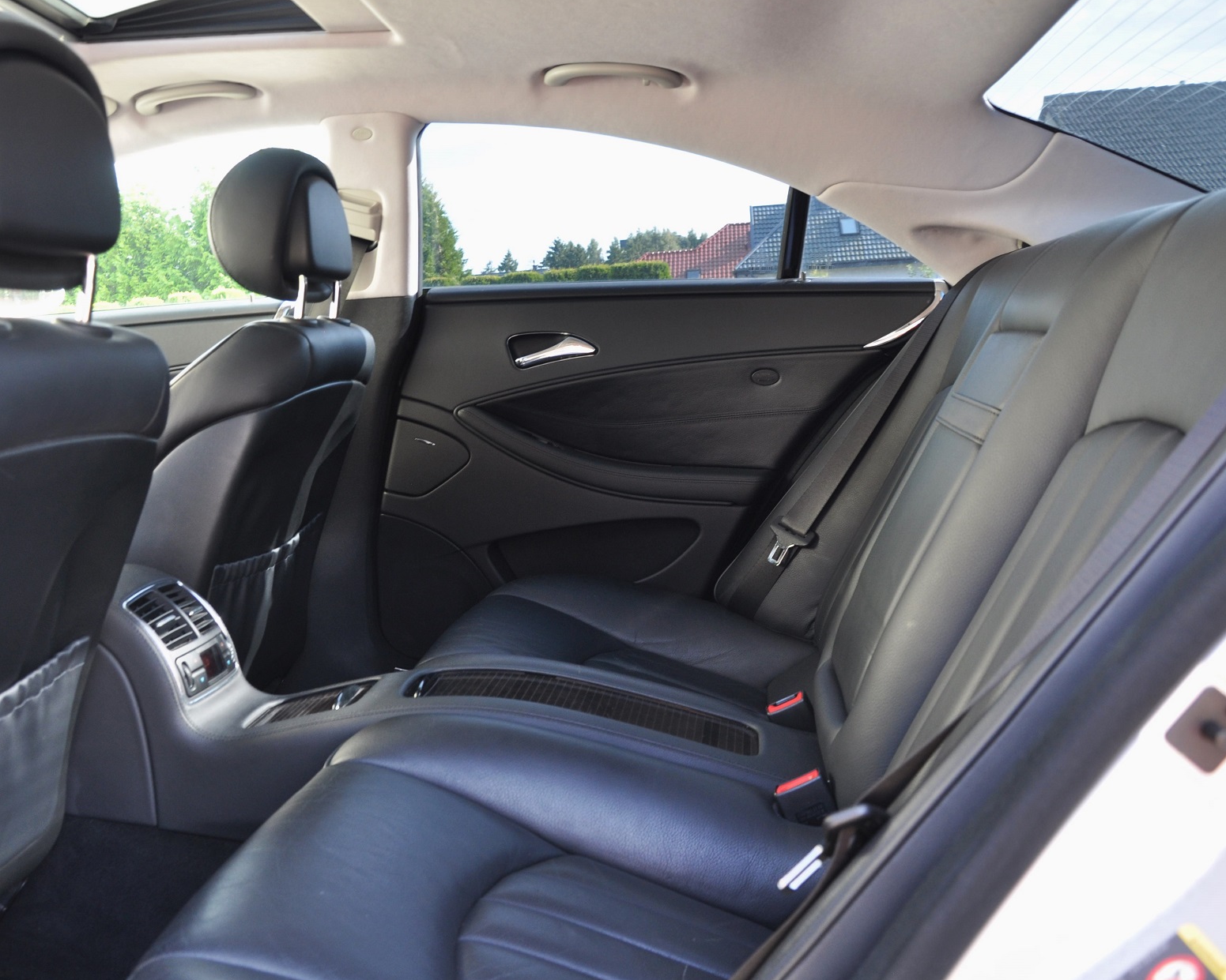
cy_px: 496
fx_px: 1125
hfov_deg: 57.0
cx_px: 536
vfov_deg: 47.1
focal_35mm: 31
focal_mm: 18
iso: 250
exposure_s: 1/30
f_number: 5.6
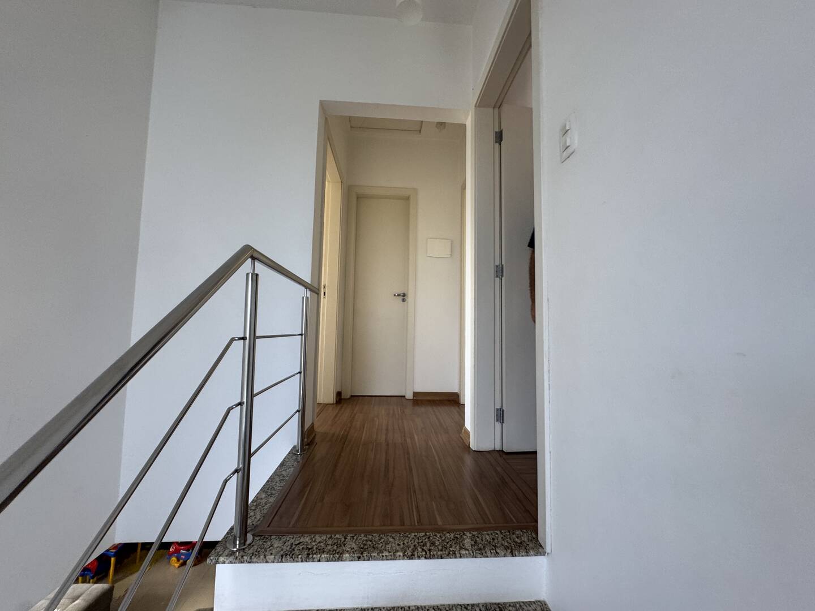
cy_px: 306
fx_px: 330
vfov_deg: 85.7
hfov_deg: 102.1
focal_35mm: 14
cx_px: 408
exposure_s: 1/99
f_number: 2.2
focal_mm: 2.22
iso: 160
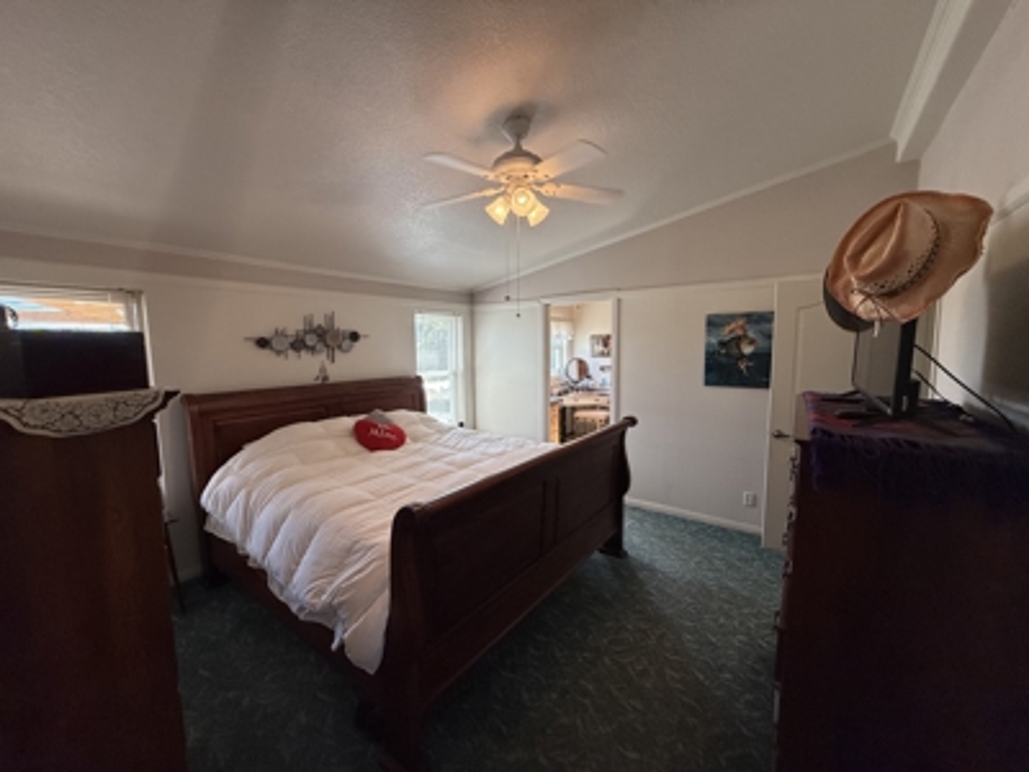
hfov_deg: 102.1
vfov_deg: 85.7
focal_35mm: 14
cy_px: 386
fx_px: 416
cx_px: 514
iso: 160
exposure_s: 1/120
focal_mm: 2.22
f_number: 2.2
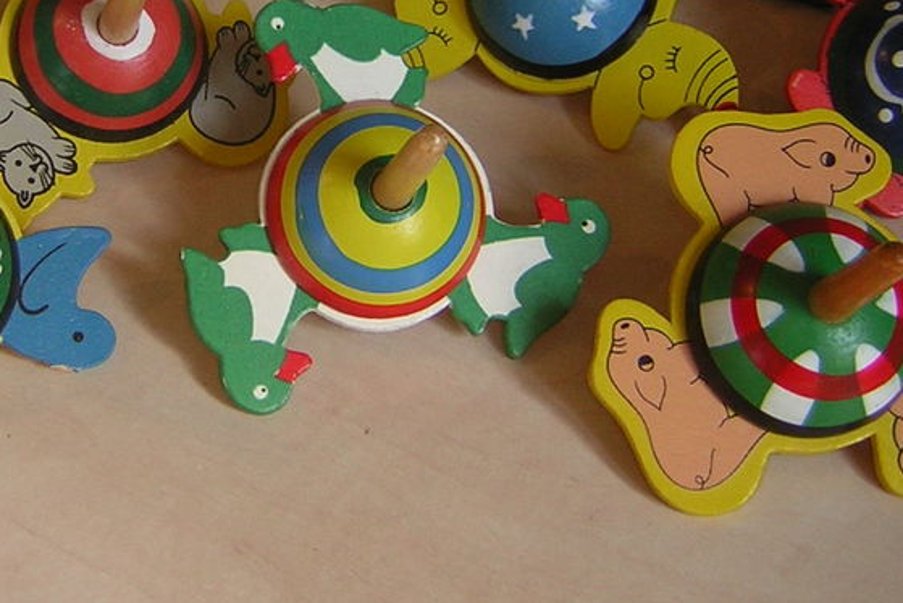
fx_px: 1681
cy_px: 113
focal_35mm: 67
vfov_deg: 20.1
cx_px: 263
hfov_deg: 29.7
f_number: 2.6
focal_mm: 4.7
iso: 50
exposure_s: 1/30
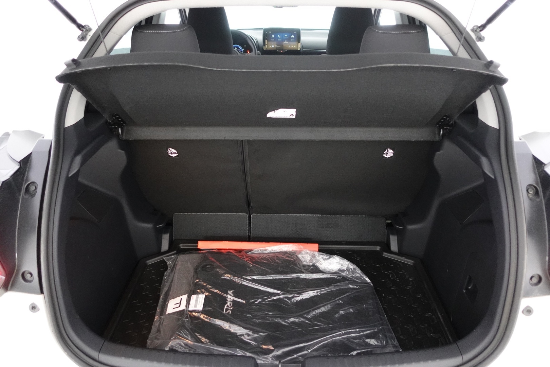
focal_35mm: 24
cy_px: 184
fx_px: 367
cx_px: 275
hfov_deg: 73.7
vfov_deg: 53.1
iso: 2500
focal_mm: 9.4
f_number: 1.8
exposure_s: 1/60
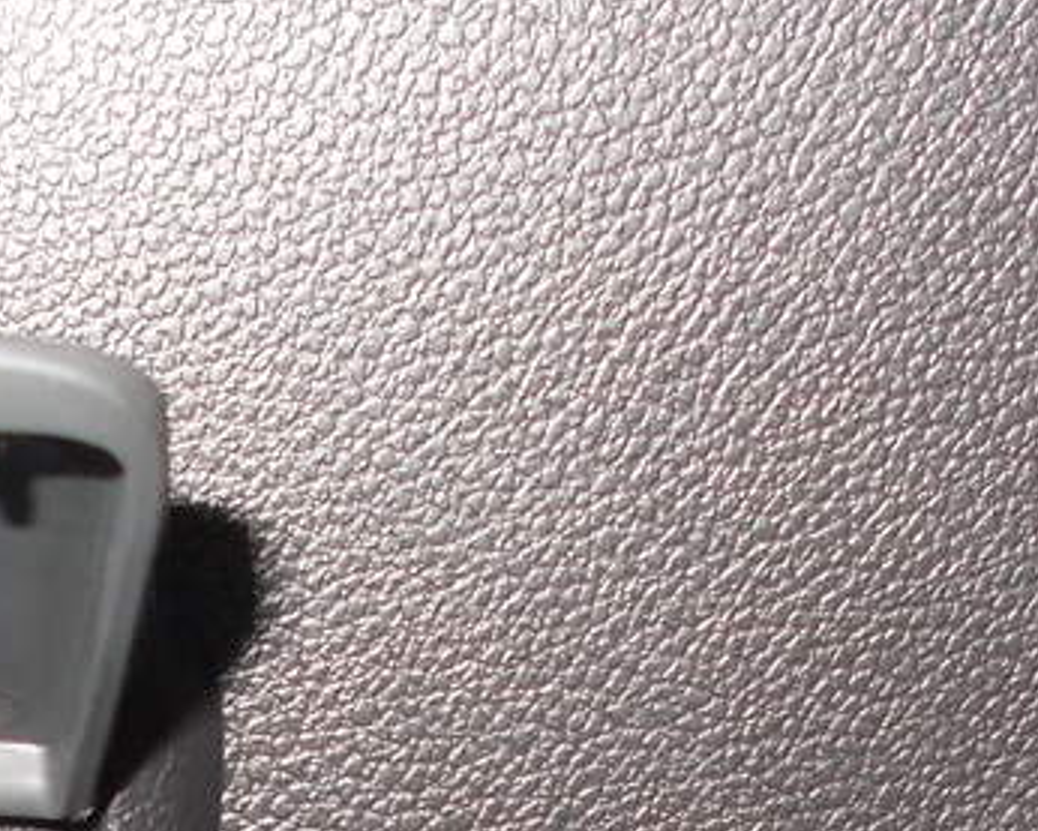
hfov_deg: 18.9
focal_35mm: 100
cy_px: 1239
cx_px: 140
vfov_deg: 14.4
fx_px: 3073
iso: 200
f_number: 3.2
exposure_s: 1/25
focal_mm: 4.6
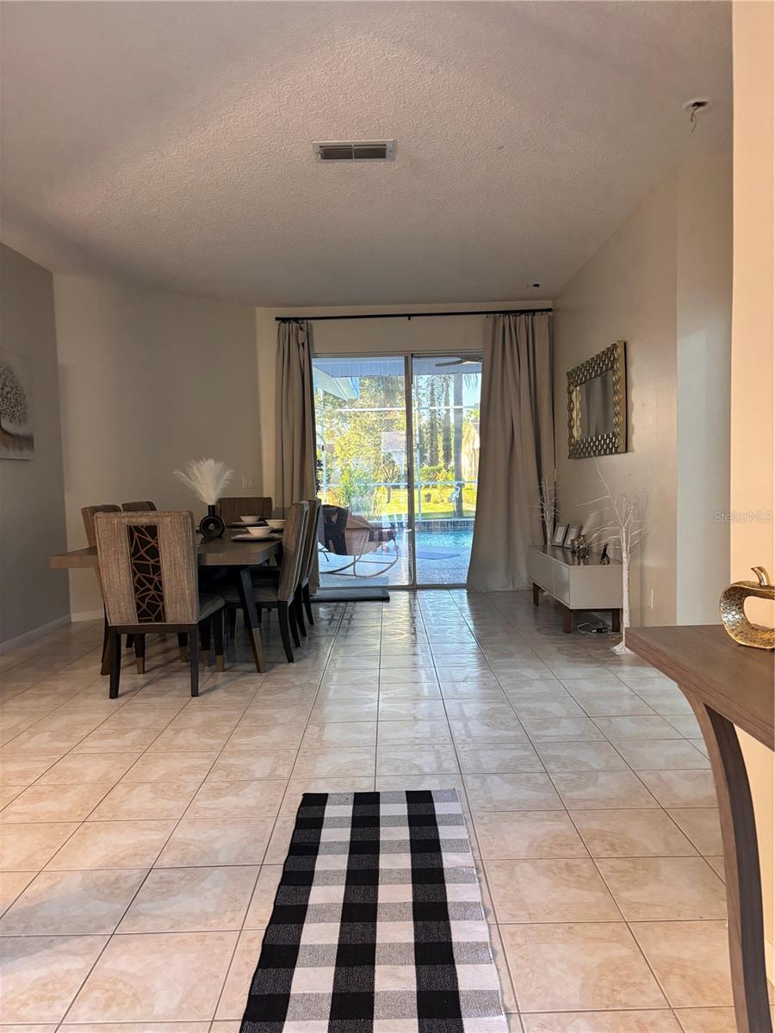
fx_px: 776
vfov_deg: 67.3
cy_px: 516
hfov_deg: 53.1
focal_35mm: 26
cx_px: 388
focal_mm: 5.96
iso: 320
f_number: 1.6
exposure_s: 1/60
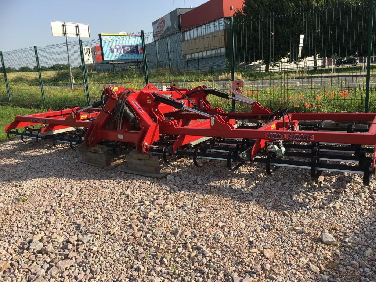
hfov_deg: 61.7
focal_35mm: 29
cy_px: 141
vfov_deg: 48.2
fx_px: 315
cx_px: 188
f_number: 2.2
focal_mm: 4.15
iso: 25
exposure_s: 1/974
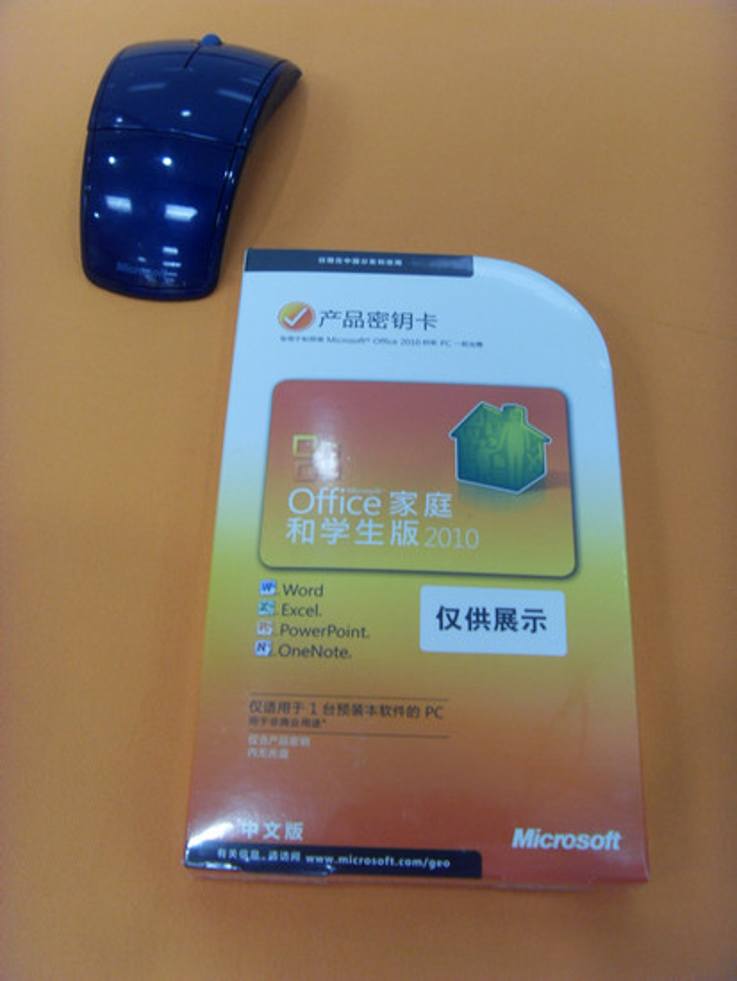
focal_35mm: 39
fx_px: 1106
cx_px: 368
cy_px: 490
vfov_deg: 47.8
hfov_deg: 36.8
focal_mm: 6.6
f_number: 3.5
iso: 200
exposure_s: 1/20
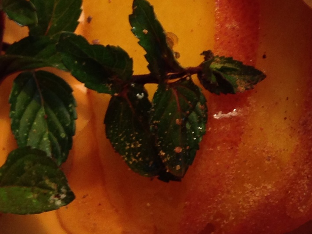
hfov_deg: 16.4
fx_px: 1045
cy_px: -1
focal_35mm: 116
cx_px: 359
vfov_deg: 12.6
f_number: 2.4
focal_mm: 4.12
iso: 64
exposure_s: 1/20
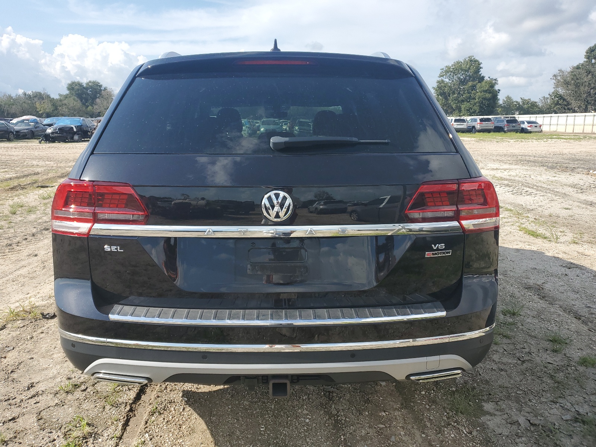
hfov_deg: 67.3
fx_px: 448
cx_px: 298
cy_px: 224
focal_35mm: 26
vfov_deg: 53.1
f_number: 1.5
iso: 50
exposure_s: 1/2500
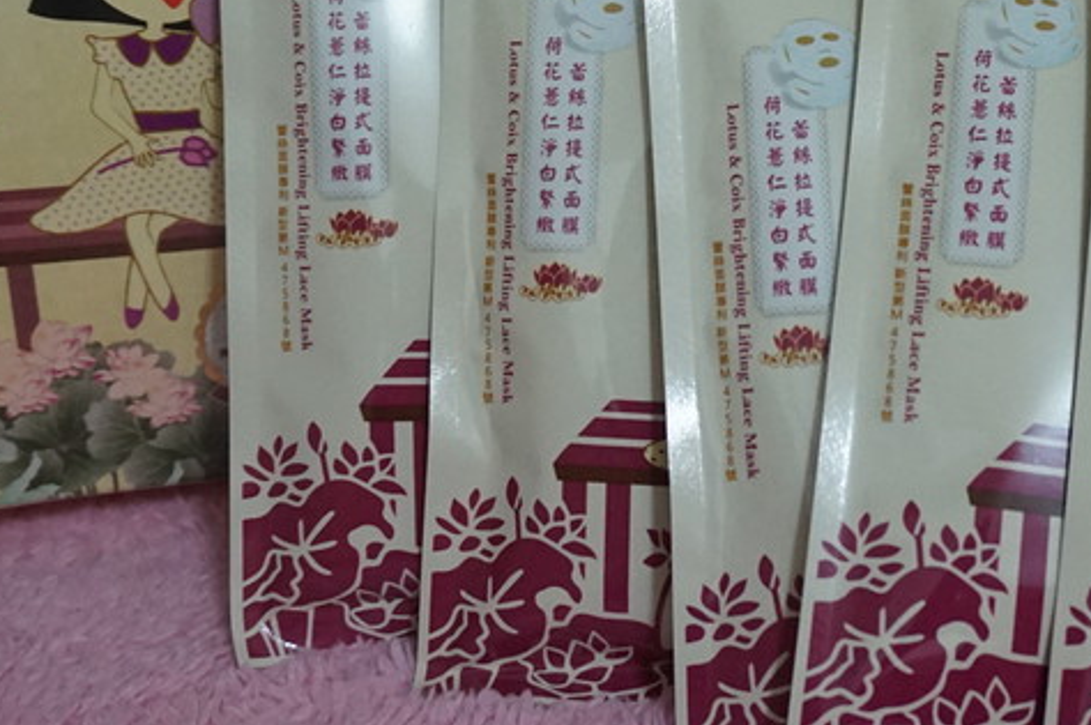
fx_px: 2061
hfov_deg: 29.4
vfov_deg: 19.7
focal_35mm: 68
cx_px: 757
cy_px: 146
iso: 2500
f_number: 4
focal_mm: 21
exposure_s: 1/60
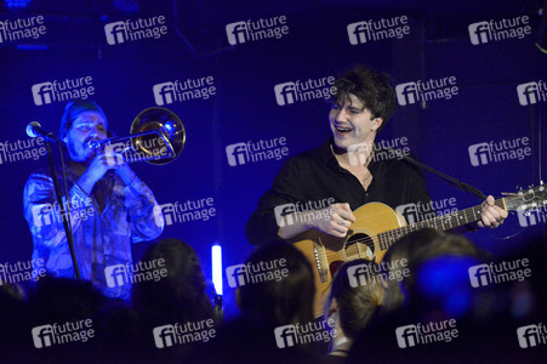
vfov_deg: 16.6
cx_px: 274
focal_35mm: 82
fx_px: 1245
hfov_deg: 24.8
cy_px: 182
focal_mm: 82
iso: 8063
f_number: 2.8
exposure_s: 1/250
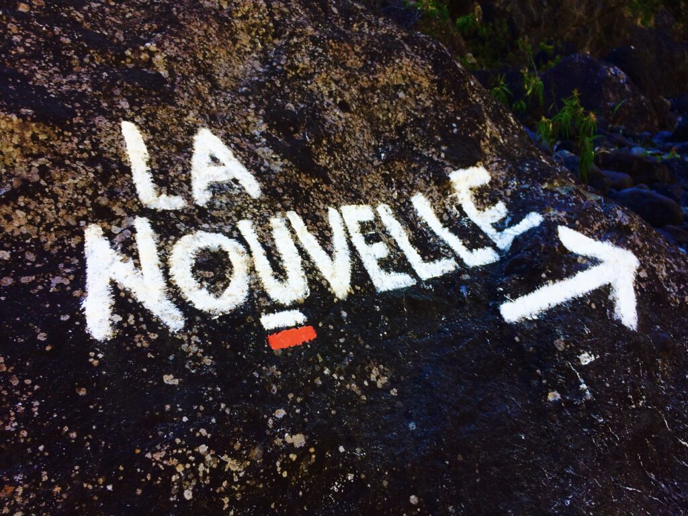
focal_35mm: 29
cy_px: 258
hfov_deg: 61.7
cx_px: 344
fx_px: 576
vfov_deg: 48.2
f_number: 2.2
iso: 32
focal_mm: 4.15
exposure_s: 1/206
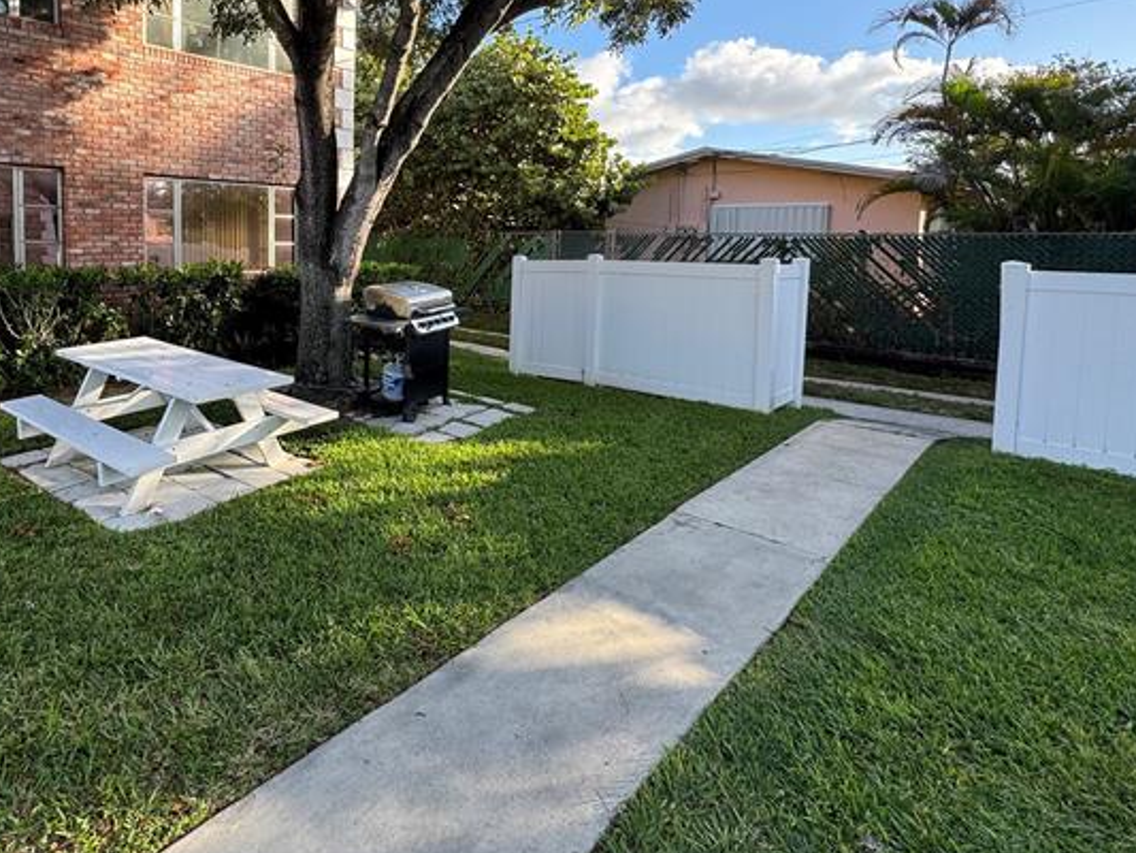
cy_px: 288
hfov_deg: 76.4
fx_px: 689
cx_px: 377
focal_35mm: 21
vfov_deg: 62.0
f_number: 2.2
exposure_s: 1/343
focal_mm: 2.22
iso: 40
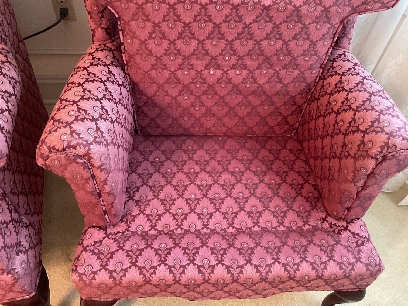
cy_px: 153
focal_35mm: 29
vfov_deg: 48.2
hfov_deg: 61.7
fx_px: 342
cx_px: 204
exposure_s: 1/30
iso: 400
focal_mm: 3
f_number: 1.8
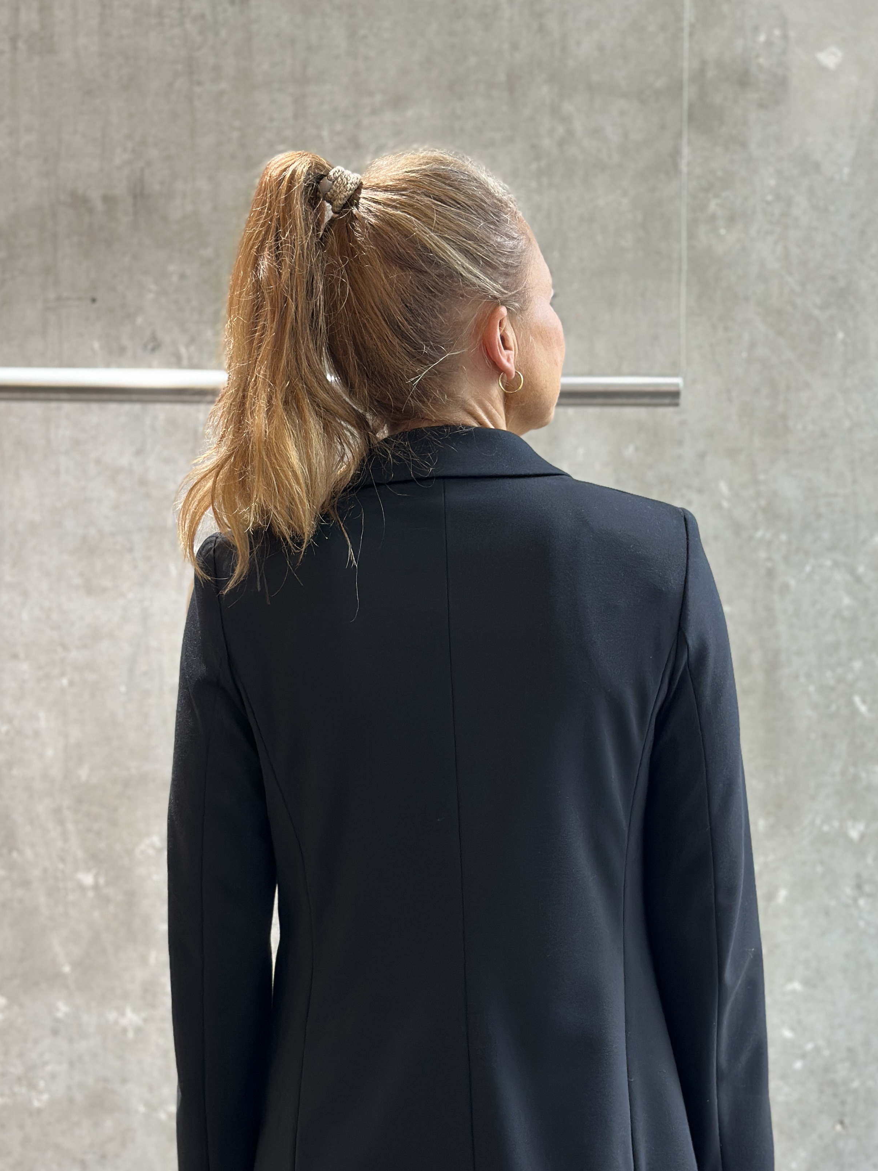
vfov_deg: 32.1
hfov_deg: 24.4
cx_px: 471
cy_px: 723
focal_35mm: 60
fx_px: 2029
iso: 160
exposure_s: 1/50
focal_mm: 6.86
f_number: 1.78
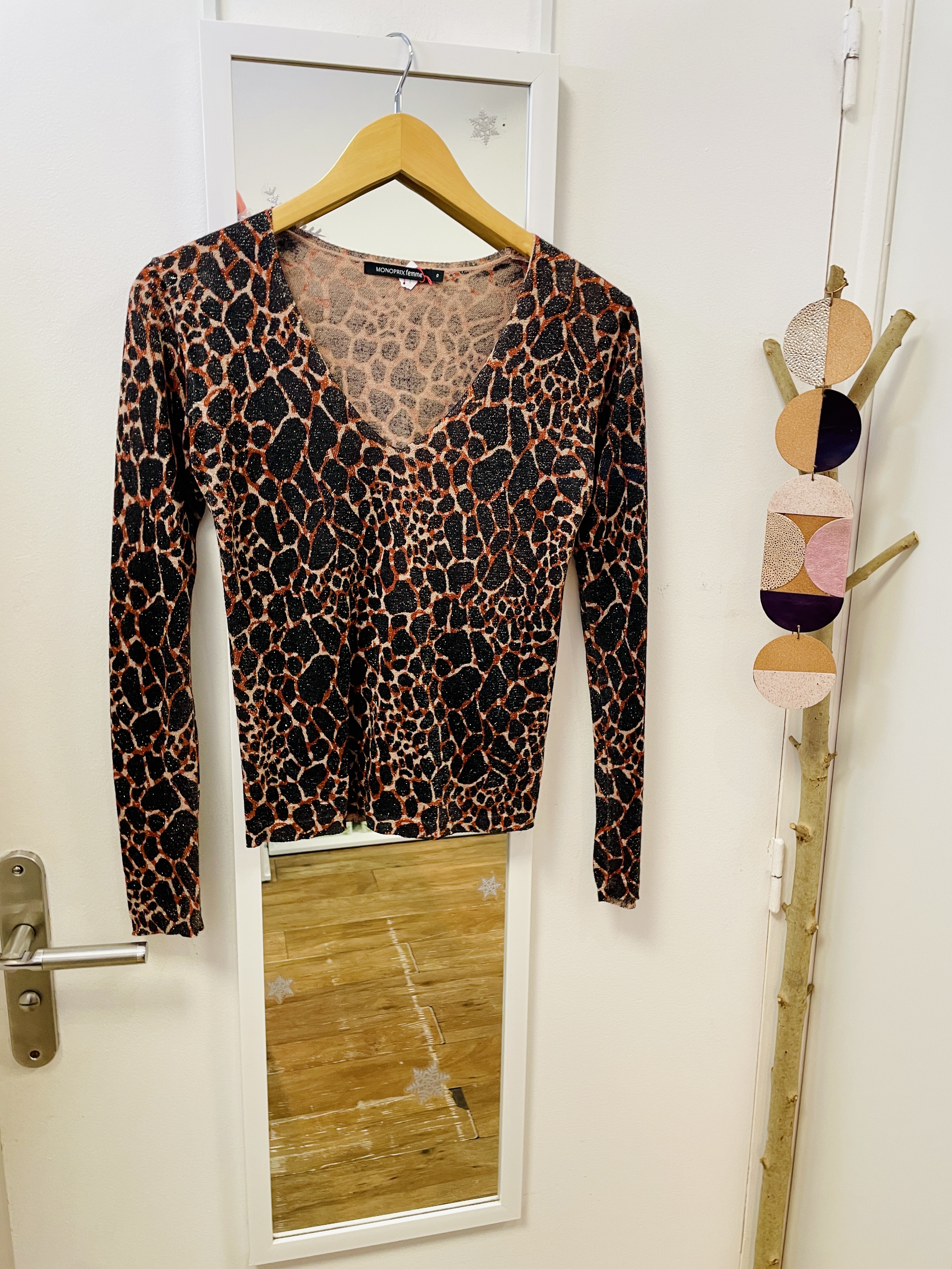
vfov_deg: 67.3
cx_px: 476
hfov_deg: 53.1
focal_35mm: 26
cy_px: 634
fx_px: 953
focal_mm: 4.2
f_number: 1.6
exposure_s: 1/50
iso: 80
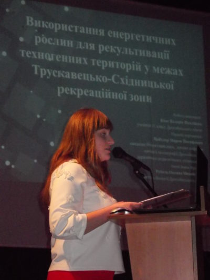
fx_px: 914
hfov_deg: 13.1
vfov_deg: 17.4
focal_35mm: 113
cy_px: 140
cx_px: 105
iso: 800
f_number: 5.8
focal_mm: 16
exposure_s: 1/60
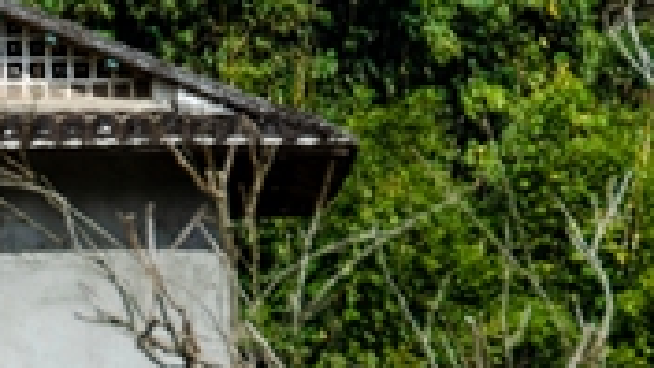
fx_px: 11764
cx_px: -279
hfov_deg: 3.2
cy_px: 821
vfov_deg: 1.8
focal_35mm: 678
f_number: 8
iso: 100
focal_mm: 95
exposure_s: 1/250
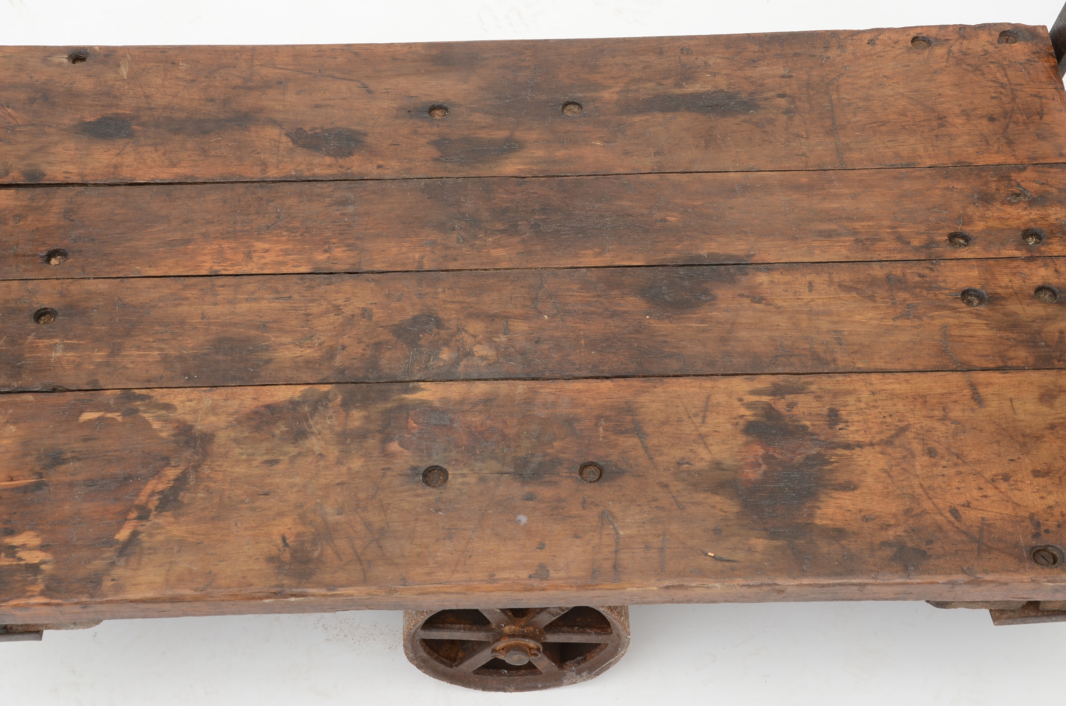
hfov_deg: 35.1
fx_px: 1684
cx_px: 533
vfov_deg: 23.7
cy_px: 353
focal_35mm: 57
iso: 250
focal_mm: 38
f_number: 9
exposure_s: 1/100
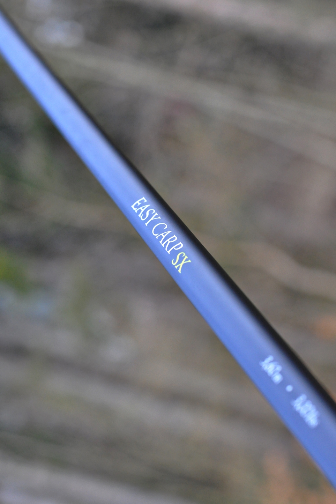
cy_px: 235
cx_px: 169
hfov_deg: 16.5
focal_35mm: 83
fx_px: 1162
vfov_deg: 24.5
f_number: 6.3
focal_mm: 50
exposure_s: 1/160
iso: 1000
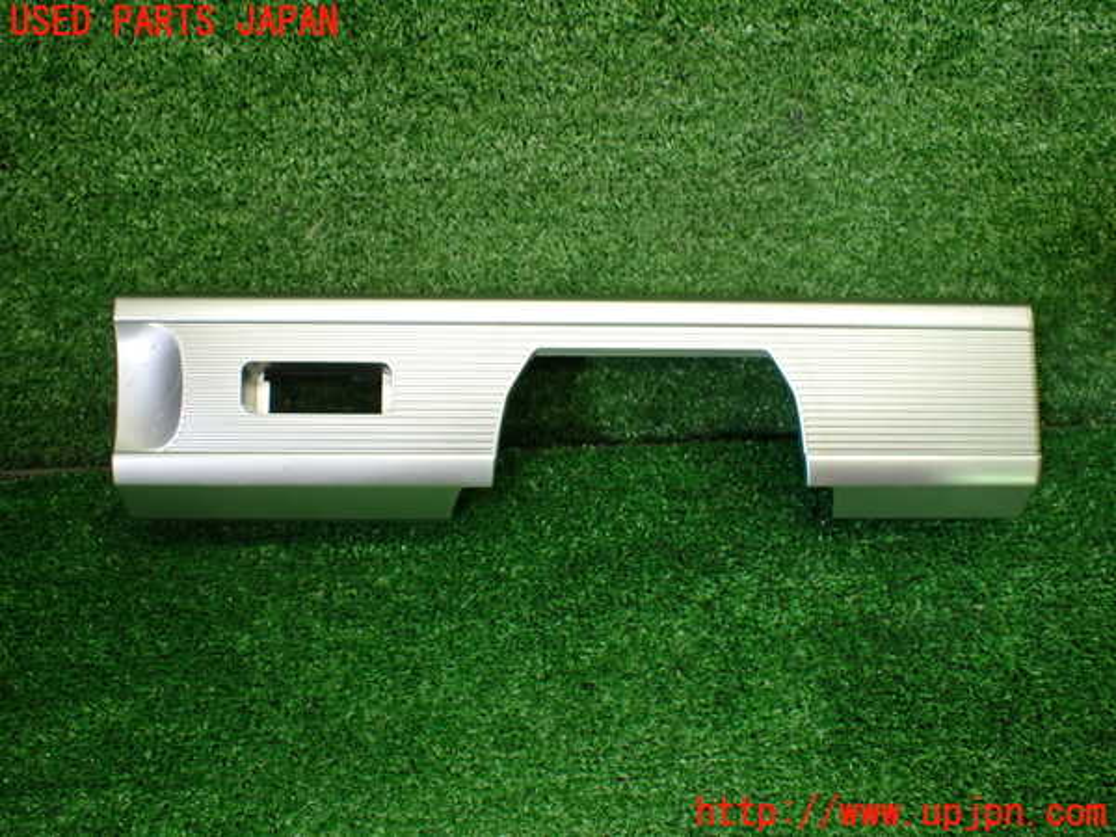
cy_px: 418
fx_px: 967
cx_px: 558
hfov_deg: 60.0
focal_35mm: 30
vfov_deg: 46.8
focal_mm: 5.4
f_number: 2.3
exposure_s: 1/125
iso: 320
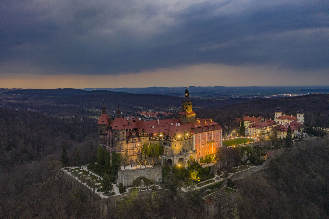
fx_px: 256
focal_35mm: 28
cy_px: 110
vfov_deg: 46.4
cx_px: 164
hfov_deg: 65.5
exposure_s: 1/4
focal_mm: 10.26
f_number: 2.8
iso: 100
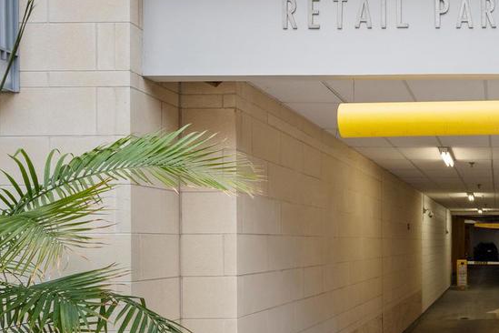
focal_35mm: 42
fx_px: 582
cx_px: 508
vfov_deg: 31.7
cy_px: 211
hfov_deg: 40.2
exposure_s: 1/60
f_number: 8
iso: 500
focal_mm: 16
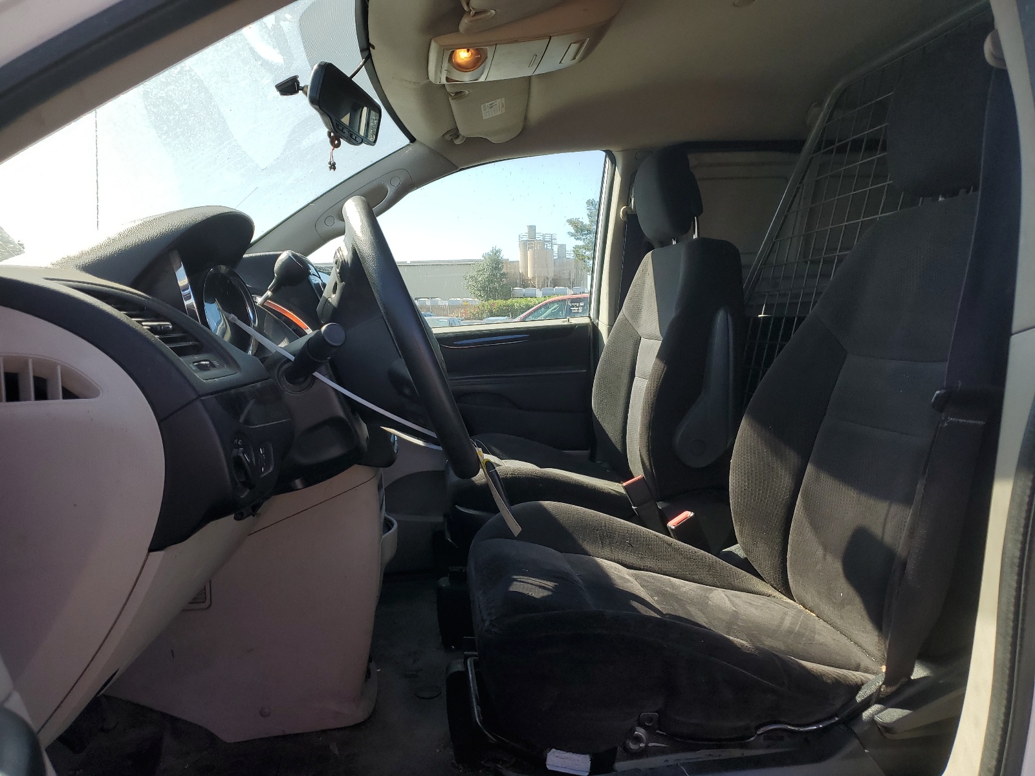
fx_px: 777
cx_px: 518
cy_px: 388
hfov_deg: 67.3
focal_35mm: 26
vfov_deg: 53.1
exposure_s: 1/1000
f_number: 1.5
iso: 50
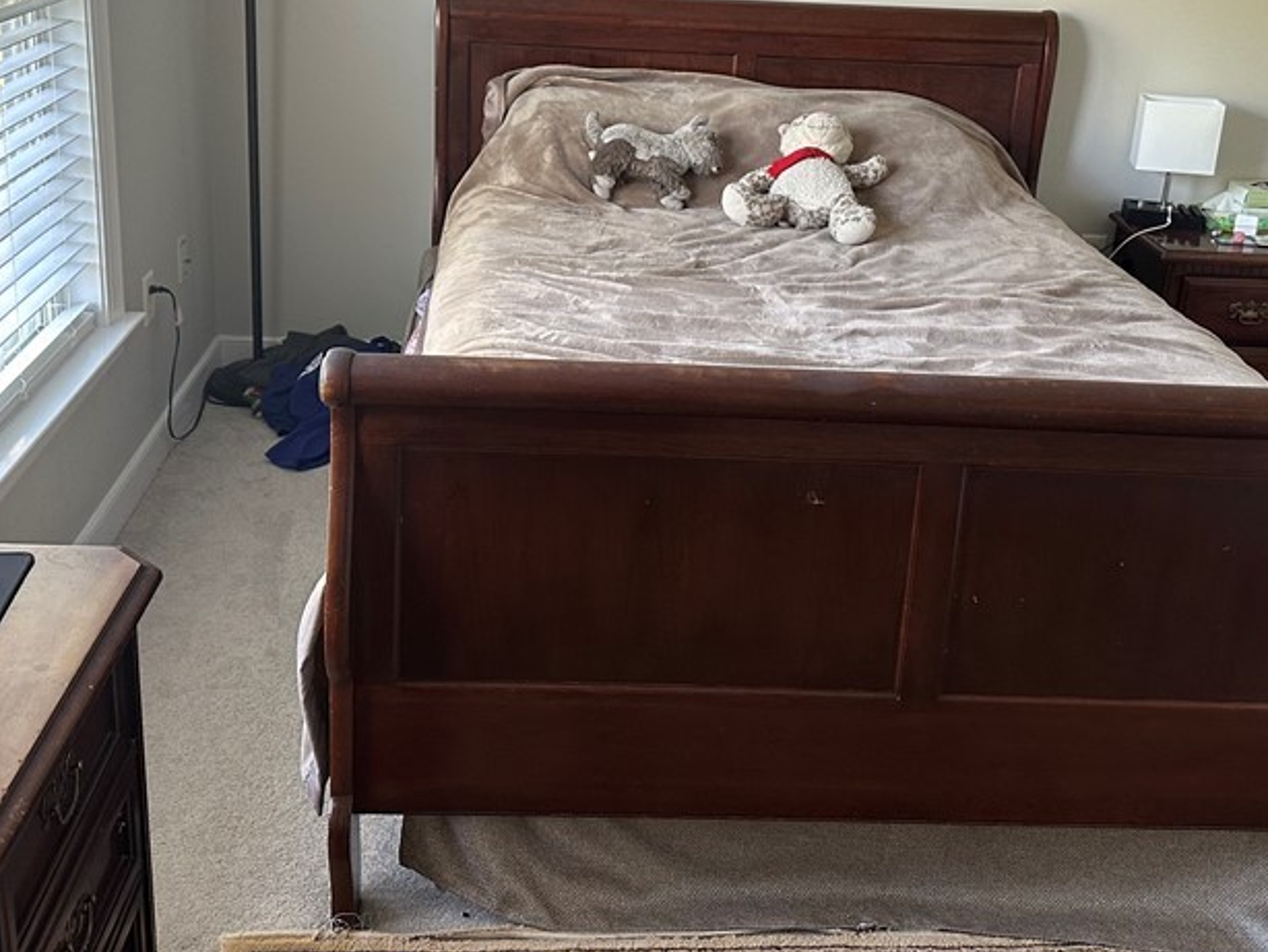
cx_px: 644
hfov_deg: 46.8
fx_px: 1466
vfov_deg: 35.4
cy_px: 281
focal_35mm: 40
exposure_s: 1/91
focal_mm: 6.86
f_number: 1.78
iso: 250
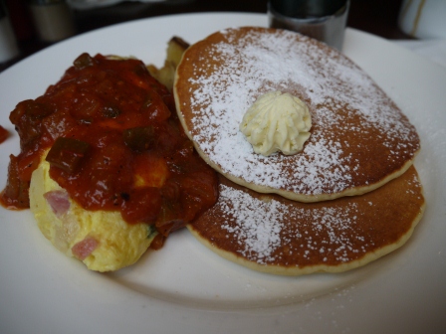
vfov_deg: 49.7
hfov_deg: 63.4
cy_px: 167
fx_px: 361
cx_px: 223
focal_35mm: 28
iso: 200
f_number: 3.5
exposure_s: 1/60
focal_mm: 14
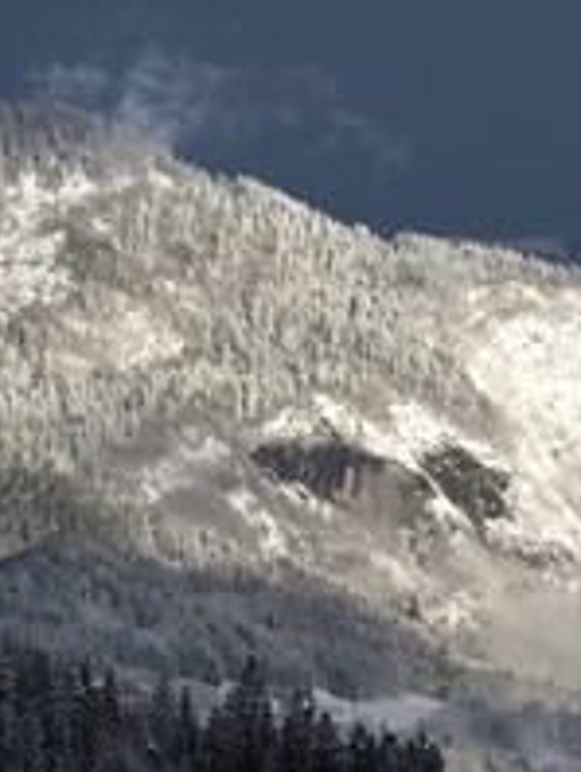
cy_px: 359
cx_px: 281
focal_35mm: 407
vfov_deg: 4.9
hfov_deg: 3.7
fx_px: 9089
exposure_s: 1/320
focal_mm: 200
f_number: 16
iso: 200
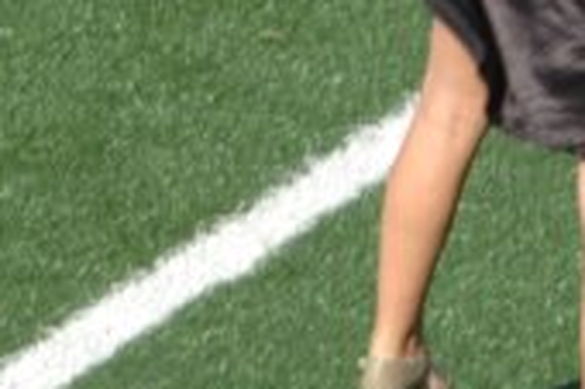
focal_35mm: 2821
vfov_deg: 0.5
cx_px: 599
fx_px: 45796
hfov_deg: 0.7
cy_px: -103
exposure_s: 1/500
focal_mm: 400
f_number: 5.6
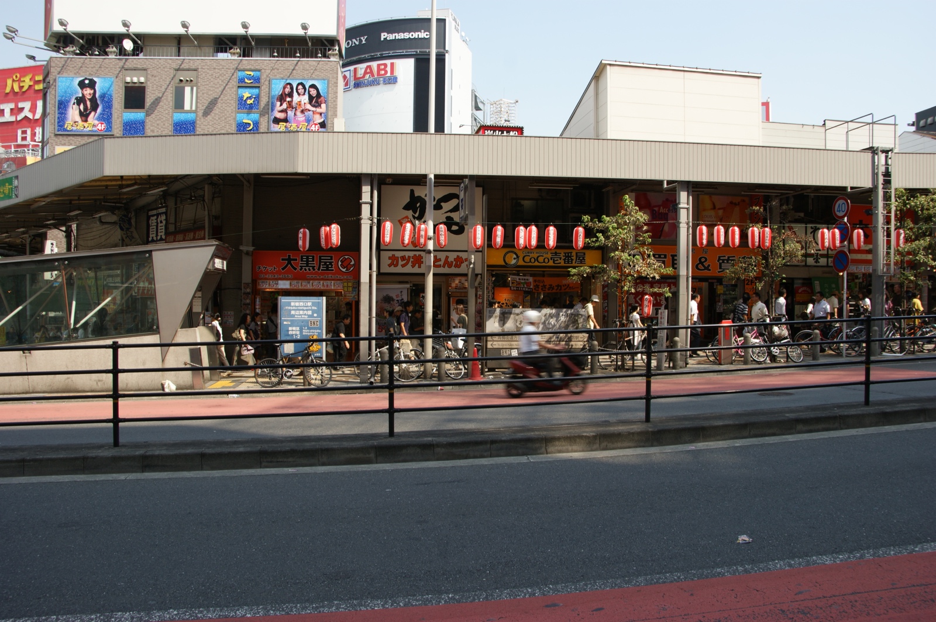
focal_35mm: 27
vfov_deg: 47.9
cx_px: 468
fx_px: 701
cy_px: 311
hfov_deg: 67.4
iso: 100
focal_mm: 18
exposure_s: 1/80
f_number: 9
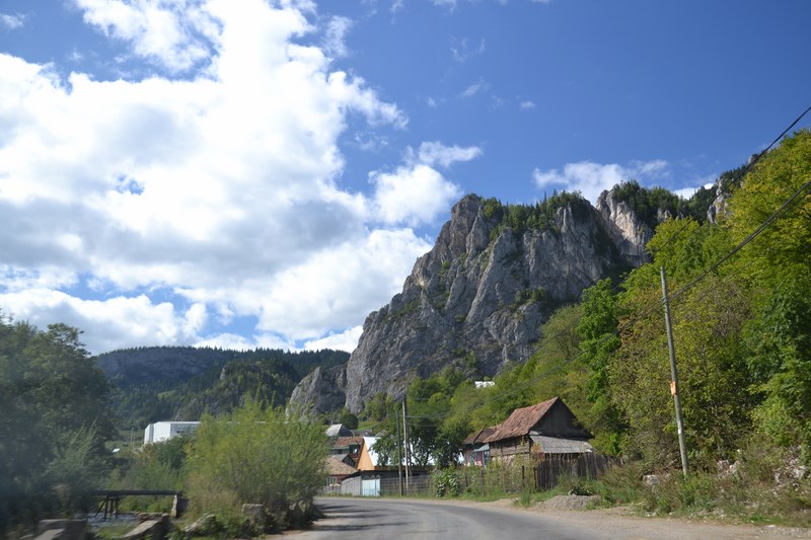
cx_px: 406
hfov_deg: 53.1
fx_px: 811
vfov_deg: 36.9
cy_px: 270
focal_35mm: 36
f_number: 5.6
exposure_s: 1/125
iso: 110
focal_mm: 24
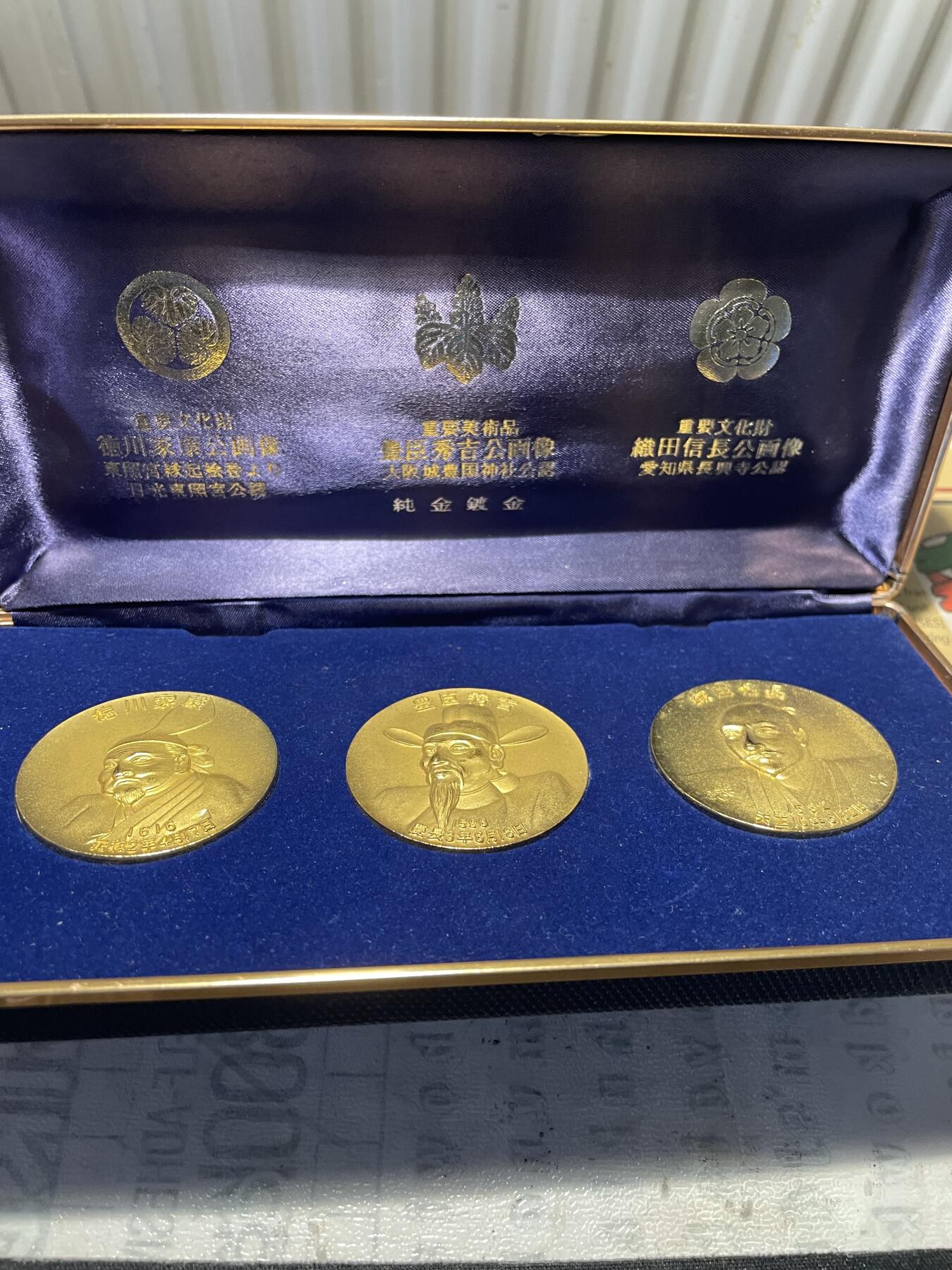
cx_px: 476
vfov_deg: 67.3
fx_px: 953
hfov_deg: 53.1
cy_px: 635
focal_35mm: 26
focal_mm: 4.2
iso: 200
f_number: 1.6
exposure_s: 1/60
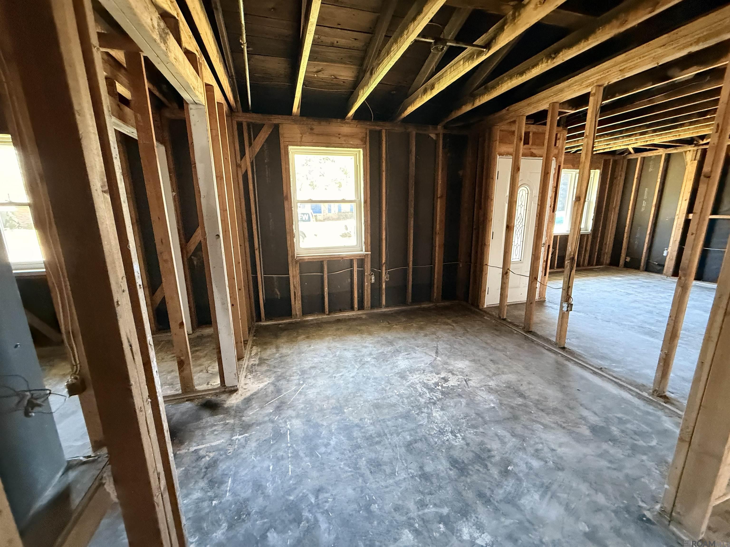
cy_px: 274
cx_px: 365
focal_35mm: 14
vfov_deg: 85.7
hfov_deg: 102.1
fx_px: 295
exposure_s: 1/60
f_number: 2.2
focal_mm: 2.22
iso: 640
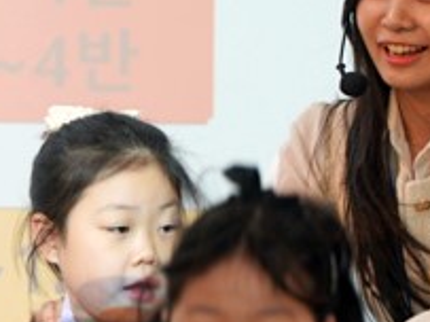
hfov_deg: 3.1
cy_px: 460
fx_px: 8032
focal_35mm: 647
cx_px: 110
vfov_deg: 2.3
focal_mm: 152
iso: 500
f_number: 4
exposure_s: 1/160
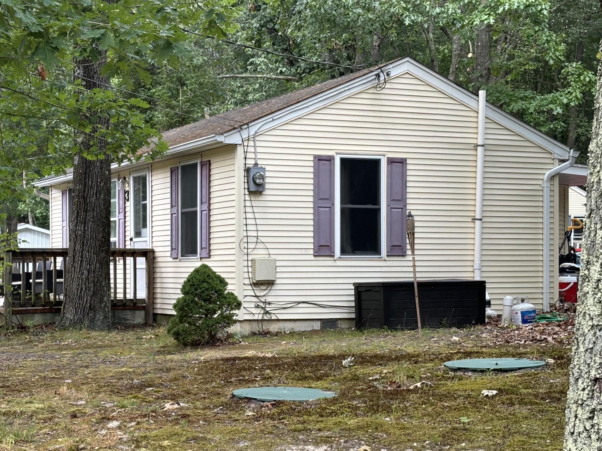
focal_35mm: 70
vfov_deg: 21.0
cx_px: 234
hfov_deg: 27.7
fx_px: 1217
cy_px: 280
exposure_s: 1/121
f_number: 1.6
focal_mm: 5.96
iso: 25
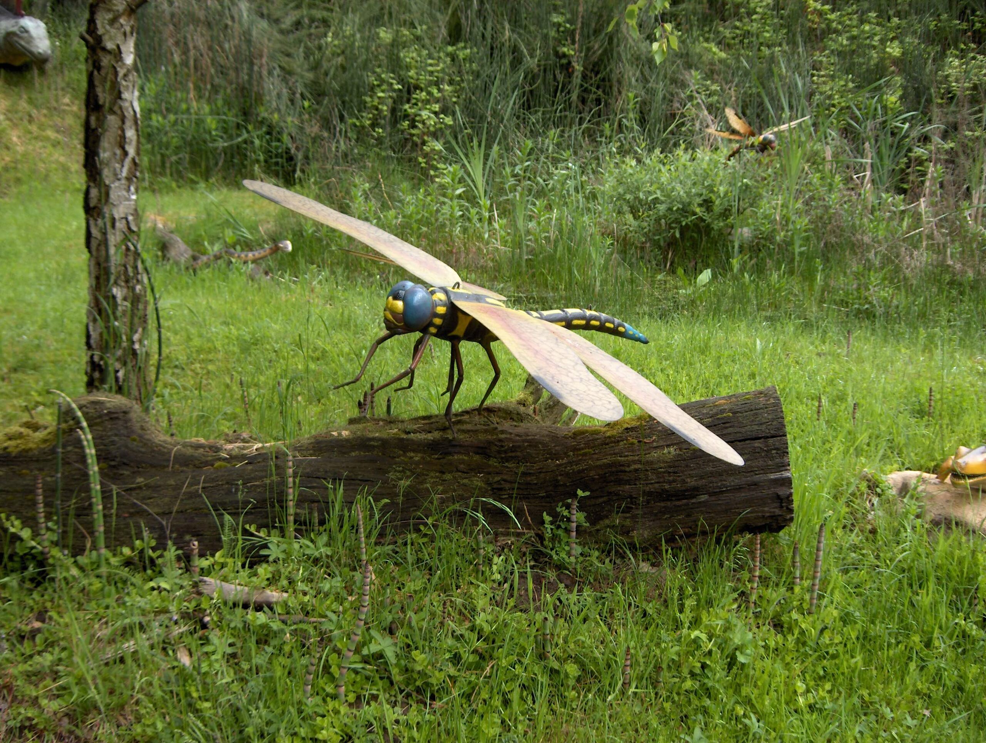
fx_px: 1113
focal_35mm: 39
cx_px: 493
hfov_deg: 47.8
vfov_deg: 36.9
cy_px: 372
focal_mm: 8
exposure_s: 1/316
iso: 100
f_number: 2.8
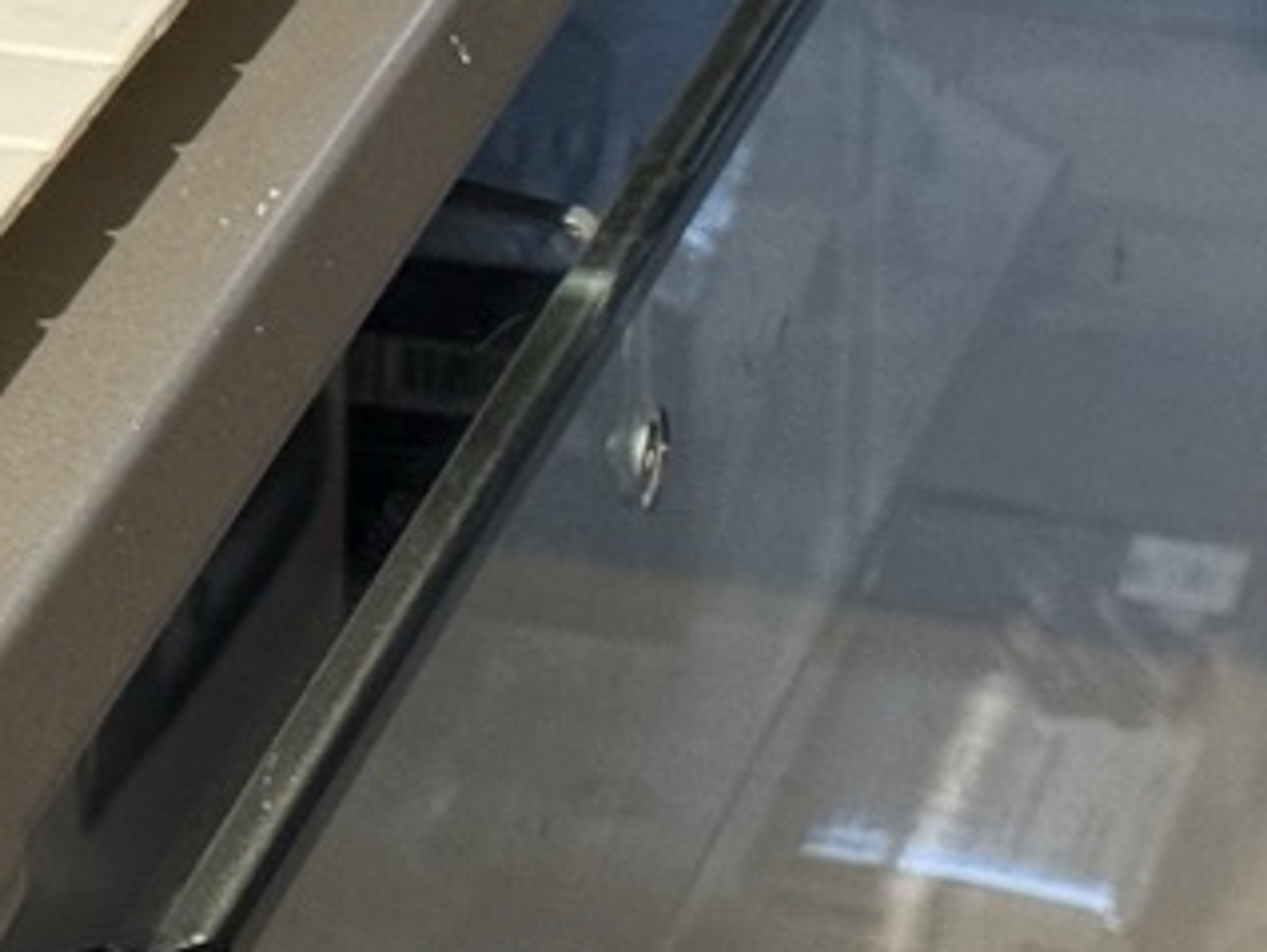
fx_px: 6630
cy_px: -486
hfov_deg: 10.3
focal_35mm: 181
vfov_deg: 8.0
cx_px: -932
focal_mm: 6.86
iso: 250
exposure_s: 1/60
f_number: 1.78
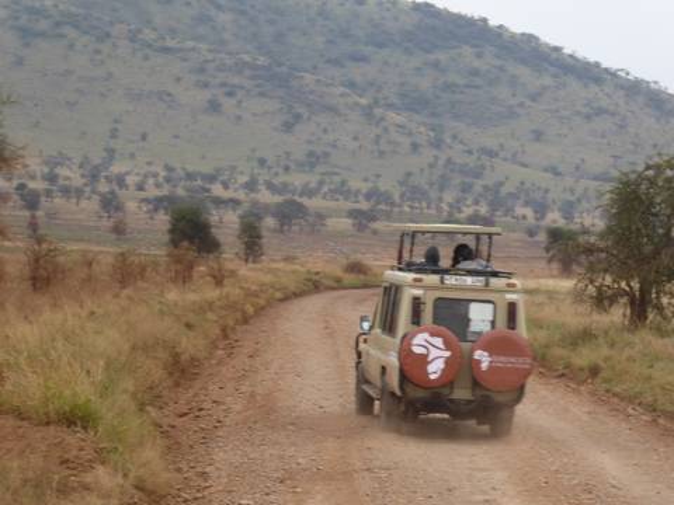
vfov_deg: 9.3
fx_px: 3096
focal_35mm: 159
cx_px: 337
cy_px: 252
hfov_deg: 12.4
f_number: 5.4
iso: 80
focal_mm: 25.6
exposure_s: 1/80
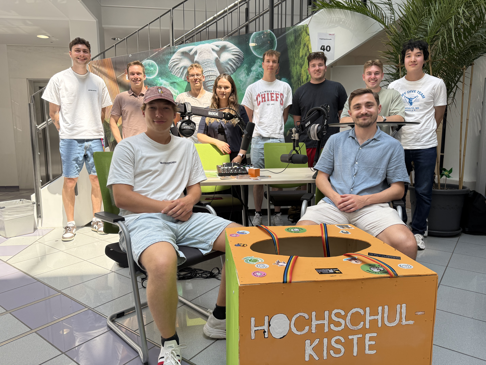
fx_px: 337
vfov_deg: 56.8
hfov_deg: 71.6
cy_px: 182
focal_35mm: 24
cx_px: 243
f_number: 1.78
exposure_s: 1/367
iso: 100
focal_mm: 6.76
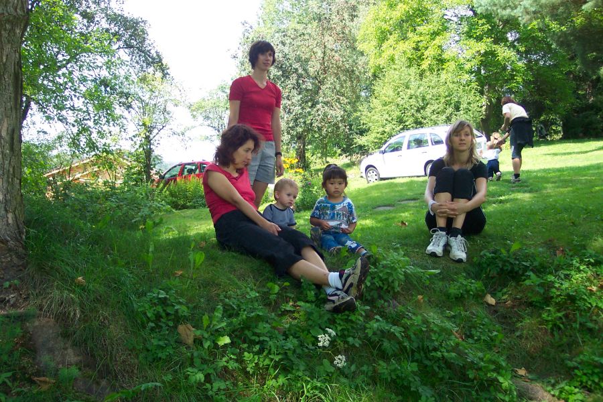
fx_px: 636
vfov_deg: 35.1
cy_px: 201
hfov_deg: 50.7
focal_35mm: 38
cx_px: 302
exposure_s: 1/250
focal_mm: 8
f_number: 2.8
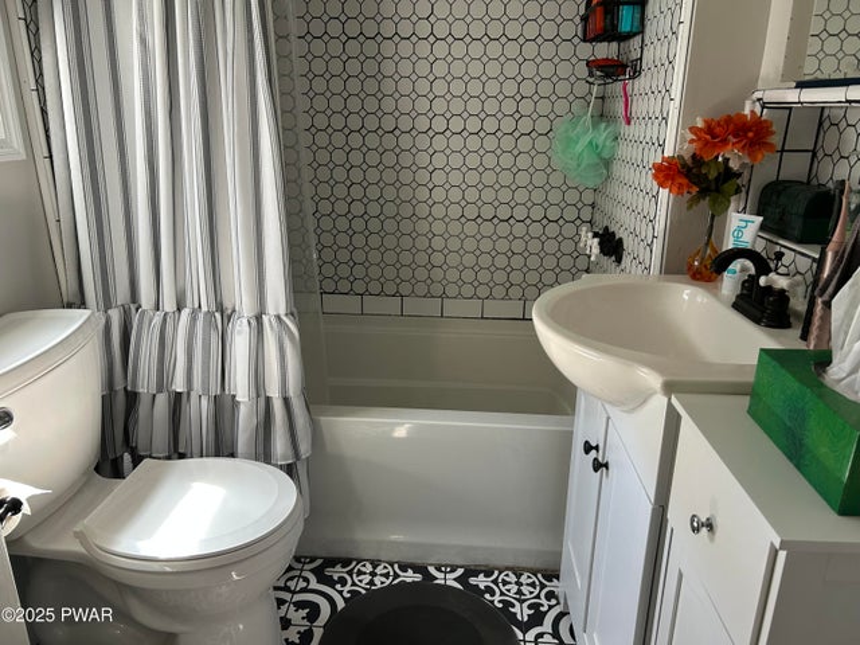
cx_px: 430
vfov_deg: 53.1
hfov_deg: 67.3
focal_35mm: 26
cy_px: 322
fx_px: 646
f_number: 1.5
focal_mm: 5.7
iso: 125
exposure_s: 1/60
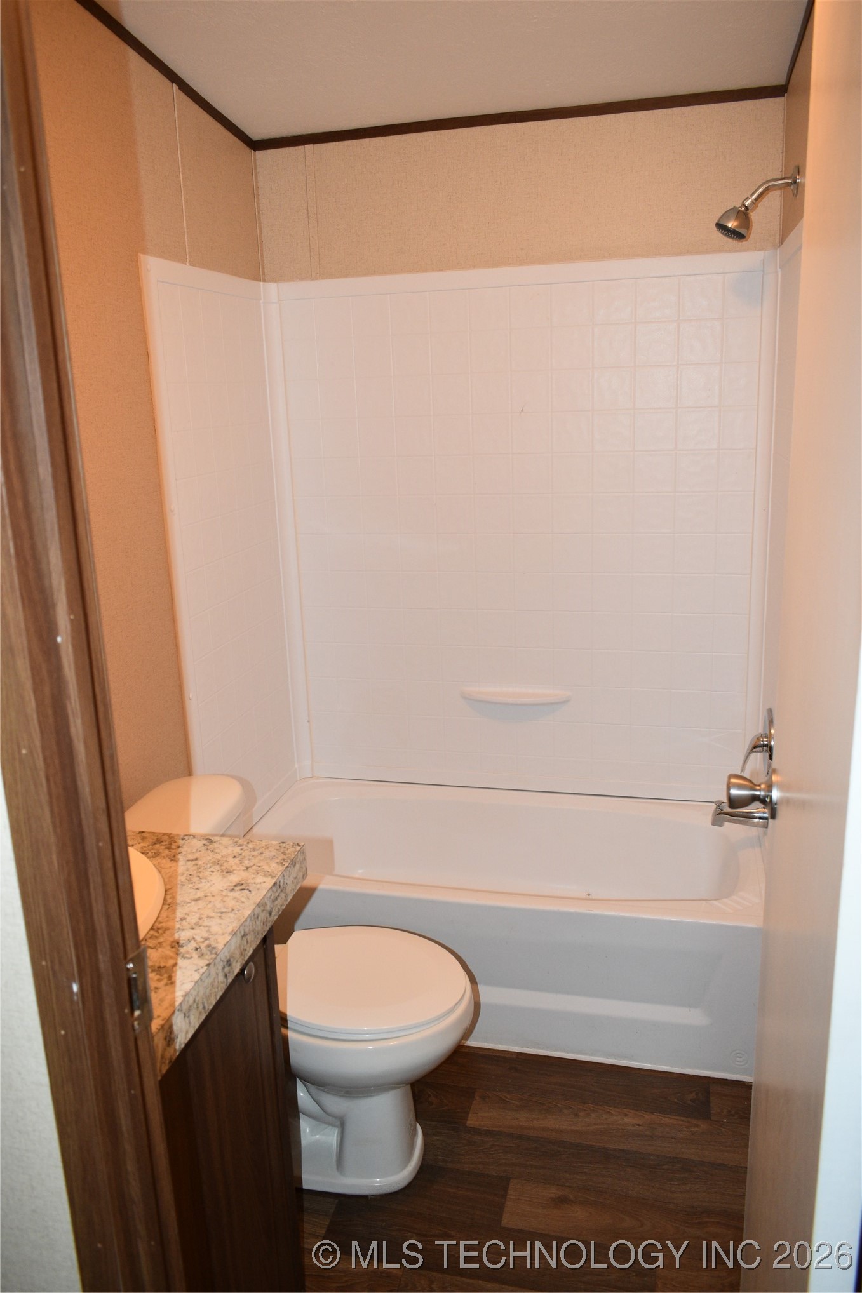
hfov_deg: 47.9
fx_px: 970
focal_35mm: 27
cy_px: 646
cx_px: 431
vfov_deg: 67.4
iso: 800
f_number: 4.5
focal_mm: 18
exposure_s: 1/80
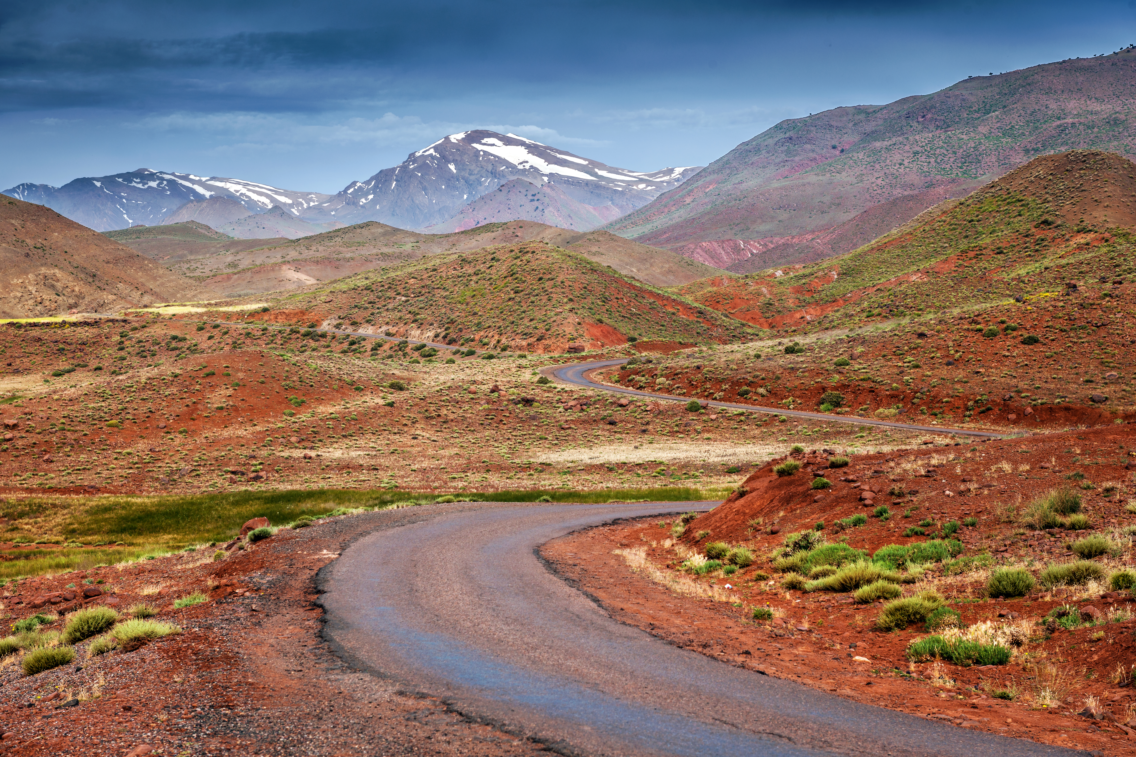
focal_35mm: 70
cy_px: 378
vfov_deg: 19.5
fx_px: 2209
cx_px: 568
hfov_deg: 28.8
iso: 200
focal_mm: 70
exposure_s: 1/250
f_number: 8
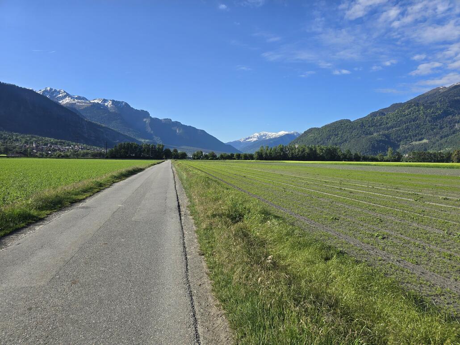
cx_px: 230
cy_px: 172
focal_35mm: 23
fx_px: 306
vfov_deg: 58.9
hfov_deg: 73.9
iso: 12
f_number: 1.7
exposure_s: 1/805
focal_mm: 6.3
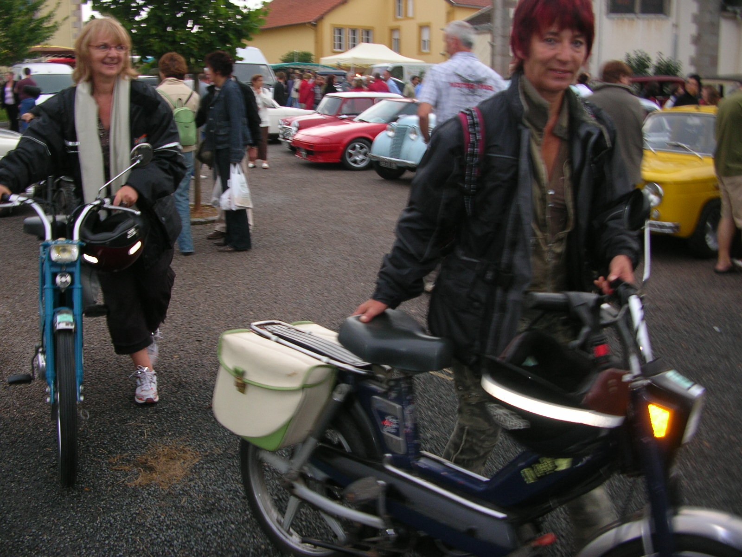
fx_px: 750
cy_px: 278
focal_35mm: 35
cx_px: 371
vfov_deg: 40.7
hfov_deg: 52.6
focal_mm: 5.8
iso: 50
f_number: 2.8
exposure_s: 1/30
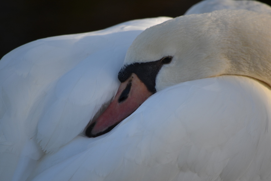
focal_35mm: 450
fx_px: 3387
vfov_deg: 3.1
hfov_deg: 4.6
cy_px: 90
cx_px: 136
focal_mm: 300
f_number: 5.6
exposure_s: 1/250
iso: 200
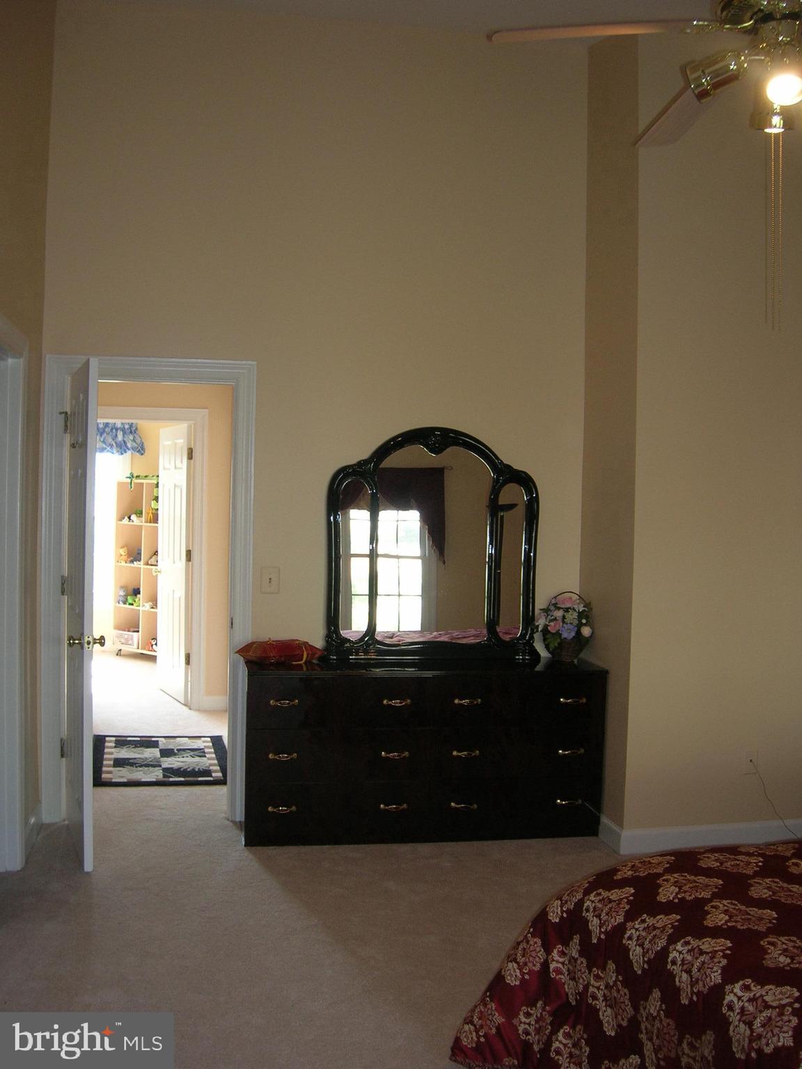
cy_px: 534
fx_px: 1050
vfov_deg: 54.0
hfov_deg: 41.8
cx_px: 401
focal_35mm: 34
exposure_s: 1/29.8
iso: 67
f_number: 2.9
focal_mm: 5.7
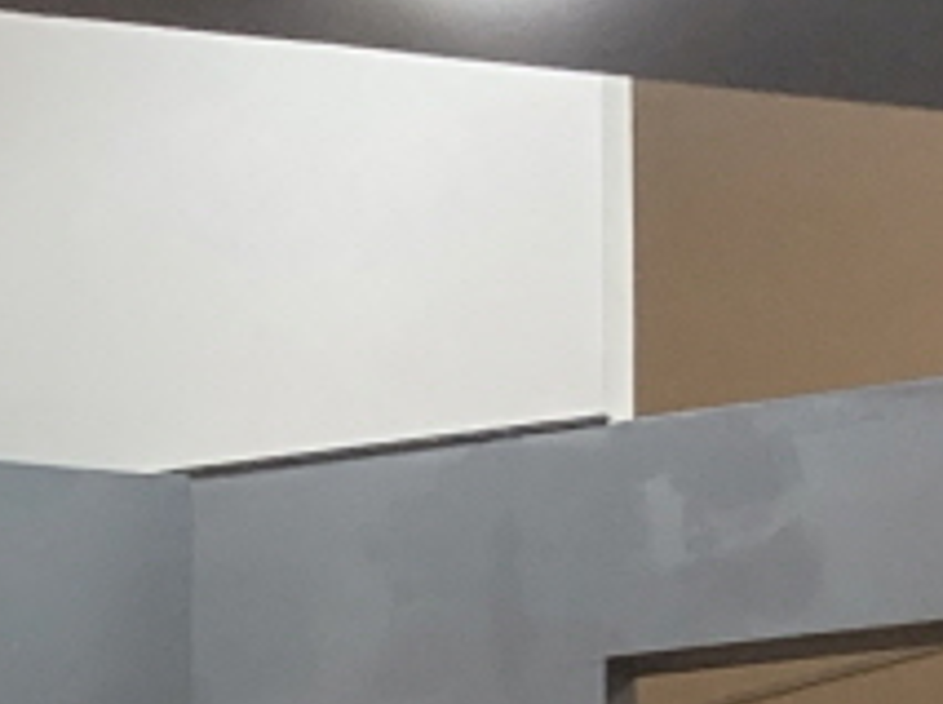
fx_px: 5847
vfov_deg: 6.7
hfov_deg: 8.8
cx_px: -779
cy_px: 1253
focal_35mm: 215
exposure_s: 1/60
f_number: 1.8
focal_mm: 3.99
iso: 160
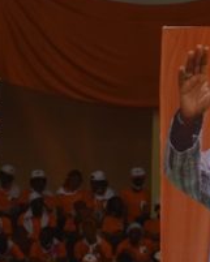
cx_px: 295
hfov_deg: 4.1
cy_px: 315
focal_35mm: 377
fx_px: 2927
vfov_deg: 5.1
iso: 400
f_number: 5
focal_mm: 70
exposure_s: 1/60
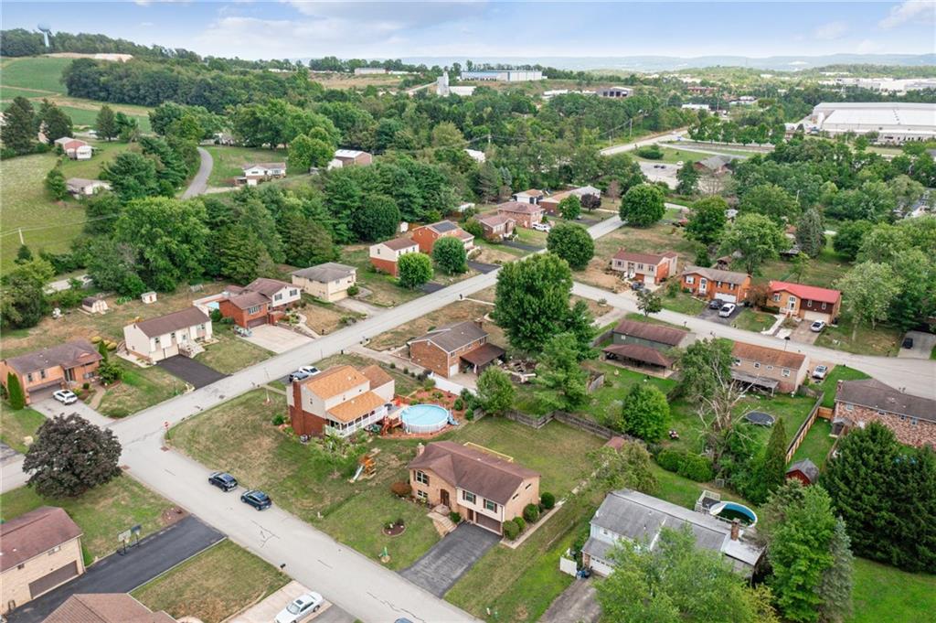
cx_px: 468
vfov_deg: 46.3
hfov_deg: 65.5
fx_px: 727
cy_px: 312
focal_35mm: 28
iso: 100
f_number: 3.5
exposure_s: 1/80
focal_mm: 10.26
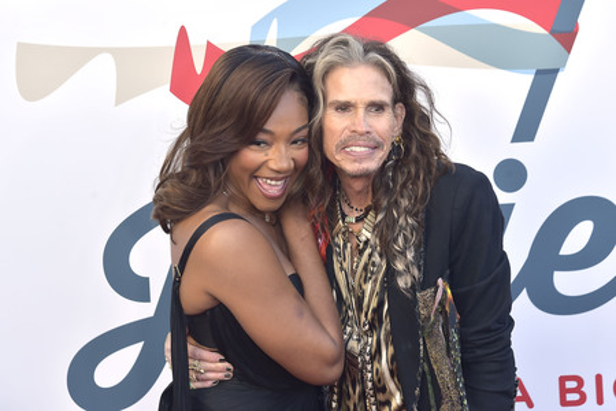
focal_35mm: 82
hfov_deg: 24.8
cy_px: 206
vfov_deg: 16.7
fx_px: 1403
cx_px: 308
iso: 400
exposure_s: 1/250
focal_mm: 82
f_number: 6.3
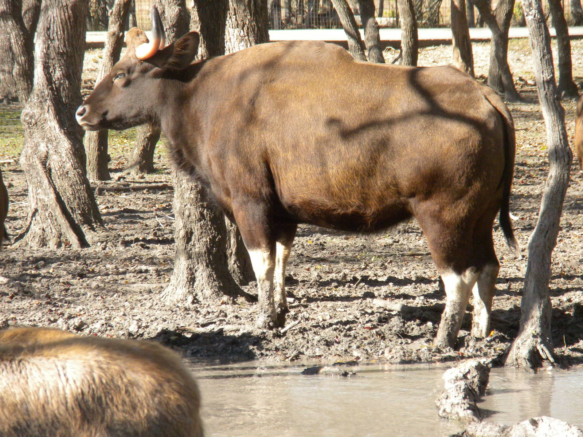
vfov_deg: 5.7
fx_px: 4379
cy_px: 218
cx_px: 292
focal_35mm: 260
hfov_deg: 7.6
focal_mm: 46.2
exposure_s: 1/446
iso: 293
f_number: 5.3
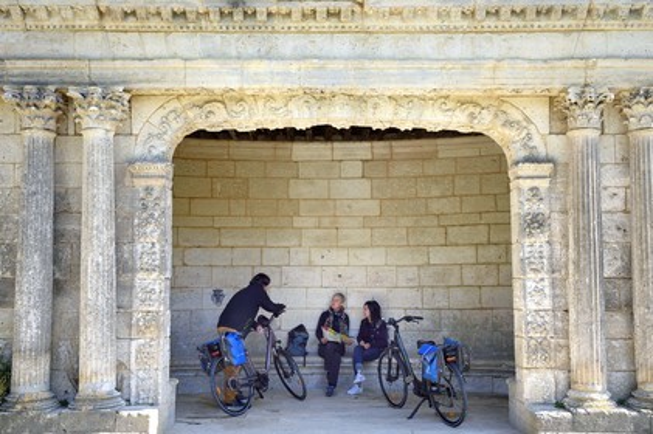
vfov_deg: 33.3
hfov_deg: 48.5
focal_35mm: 40
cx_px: 326
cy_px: 217
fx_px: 725
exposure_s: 1/200
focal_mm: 40
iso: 400
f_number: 10
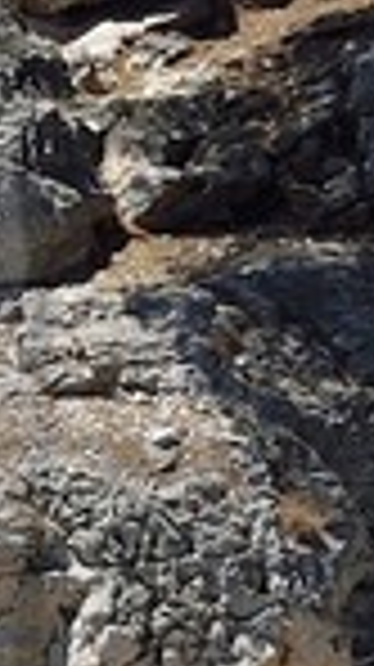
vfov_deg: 1.5
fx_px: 24968
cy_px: 405
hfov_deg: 0.9
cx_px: -1829
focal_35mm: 1413
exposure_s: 1/500
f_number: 10
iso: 200
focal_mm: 125
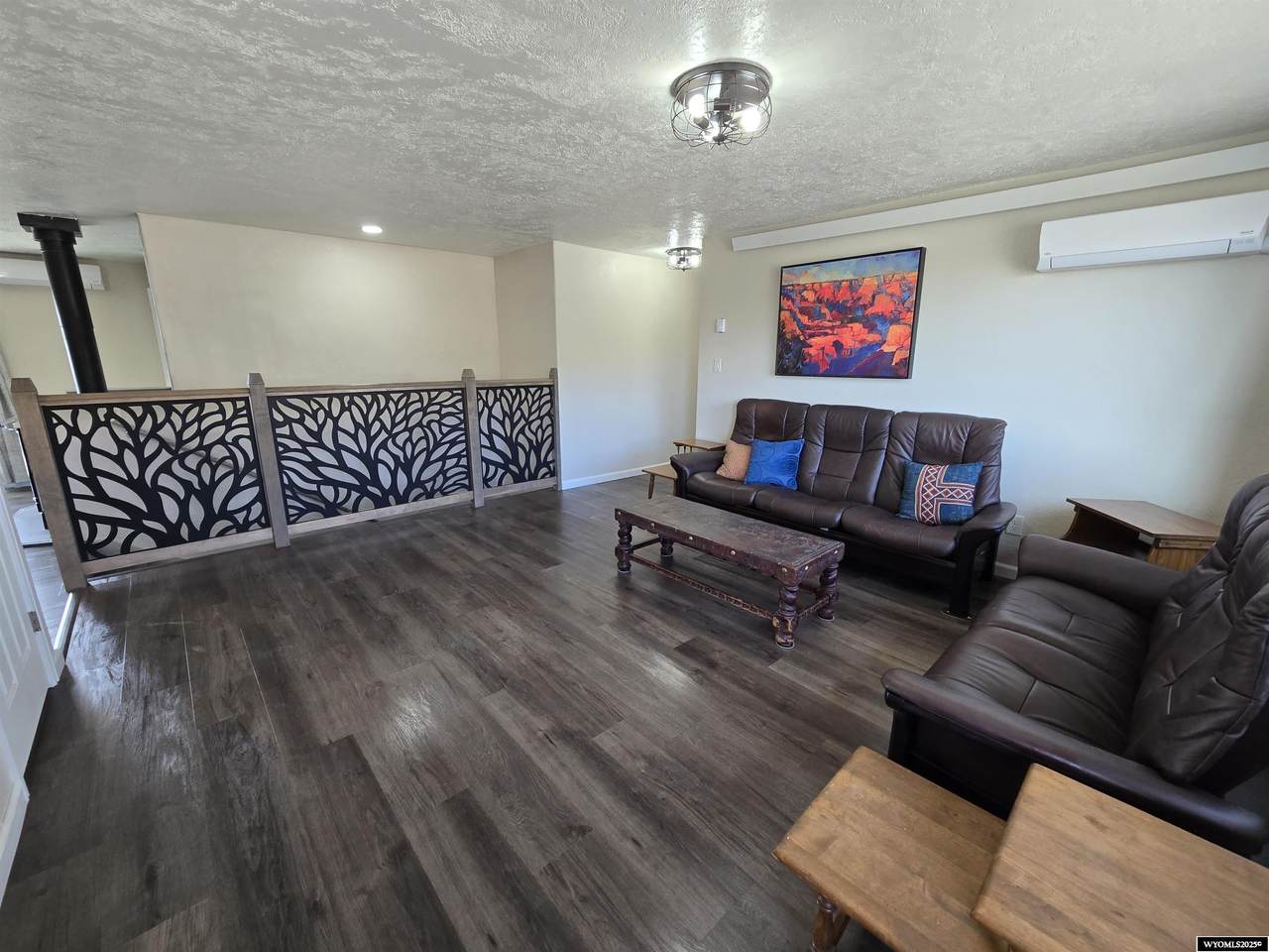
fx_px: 477
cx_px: 634
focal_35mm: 13
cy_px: 476
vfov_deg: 89.9
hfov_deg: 106.2
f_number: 2.2
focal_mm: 2.2
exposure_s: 1/60
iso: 100
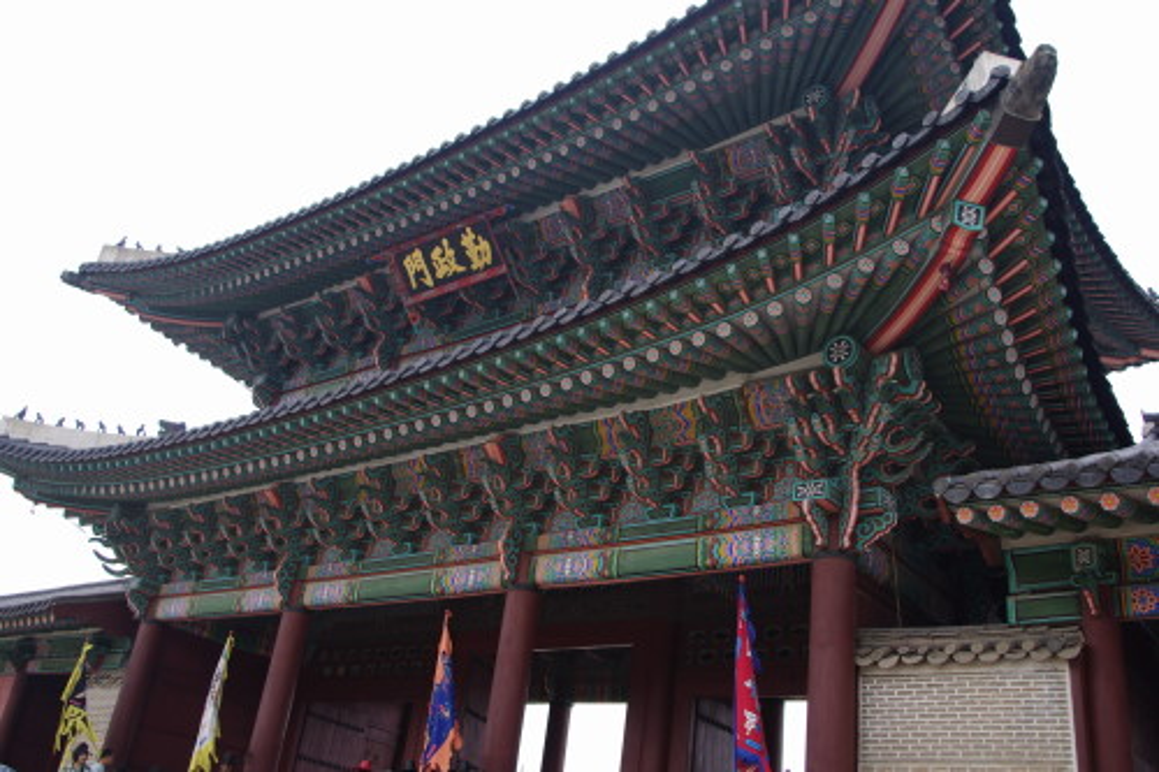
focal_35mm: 31
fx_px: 998
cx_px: 580
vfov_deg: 42.3
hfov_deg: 60.3
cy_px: 386
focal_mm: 21.25
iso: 200
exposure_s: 1/320
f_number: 5
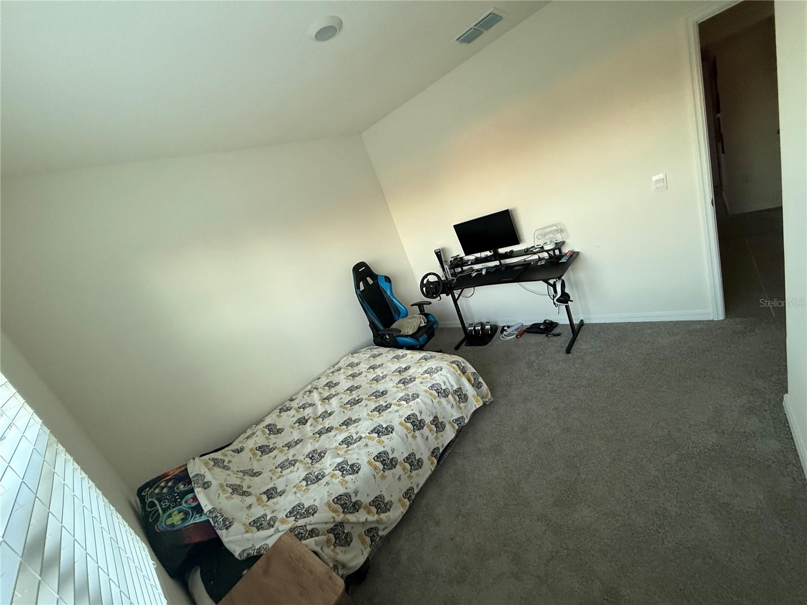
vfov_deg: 85.7
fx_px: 326
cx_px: 404
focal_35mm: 14
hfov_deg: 102.1
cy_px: 302
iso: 500
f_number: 2.2
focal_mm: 2.22
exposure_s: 1/60
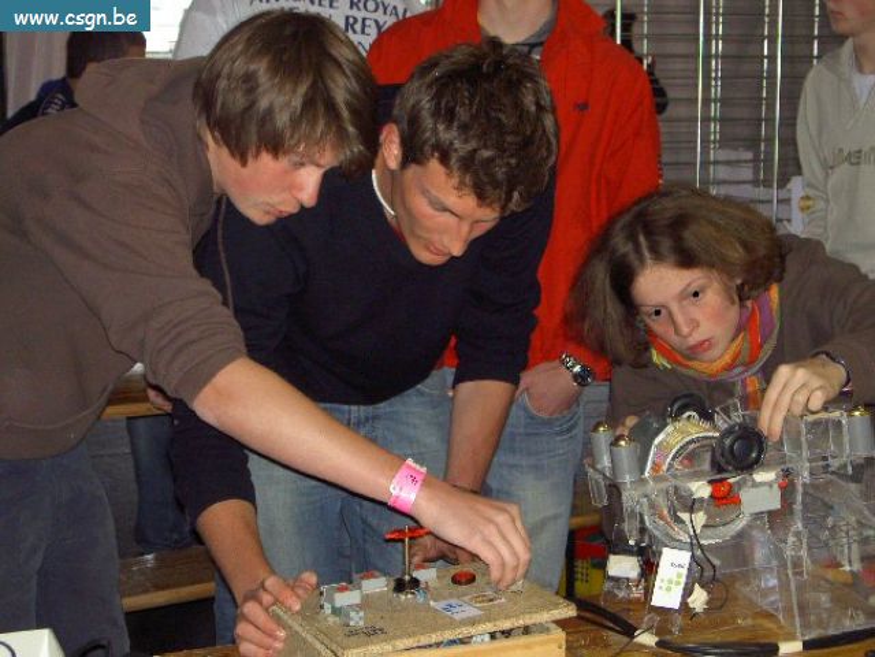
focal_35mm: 69
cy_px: 328
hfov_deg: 28.2
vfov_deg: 21.3
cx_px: 438
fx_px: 1744
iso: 200
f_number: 3.7
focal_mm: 14.2
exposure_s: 1/80
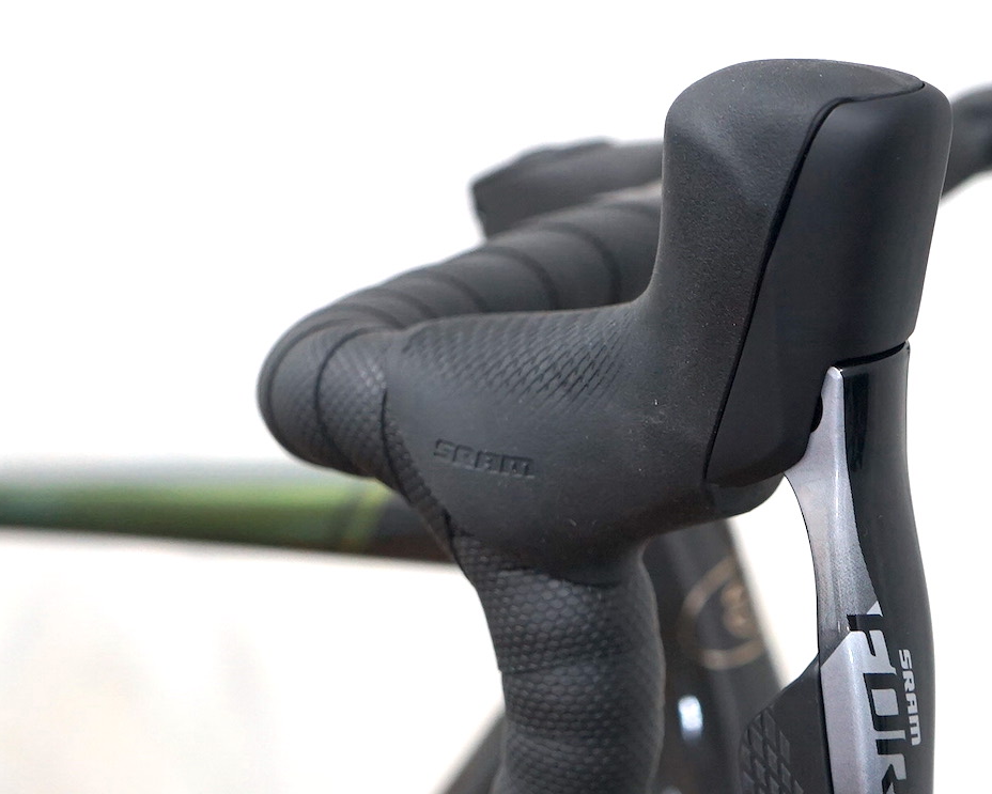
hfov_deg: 23.8
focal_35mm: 79
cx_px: 766
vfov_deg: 19.3
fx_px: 2320
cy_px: 559
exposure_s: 1/60
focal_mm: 34
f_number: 4
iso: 800
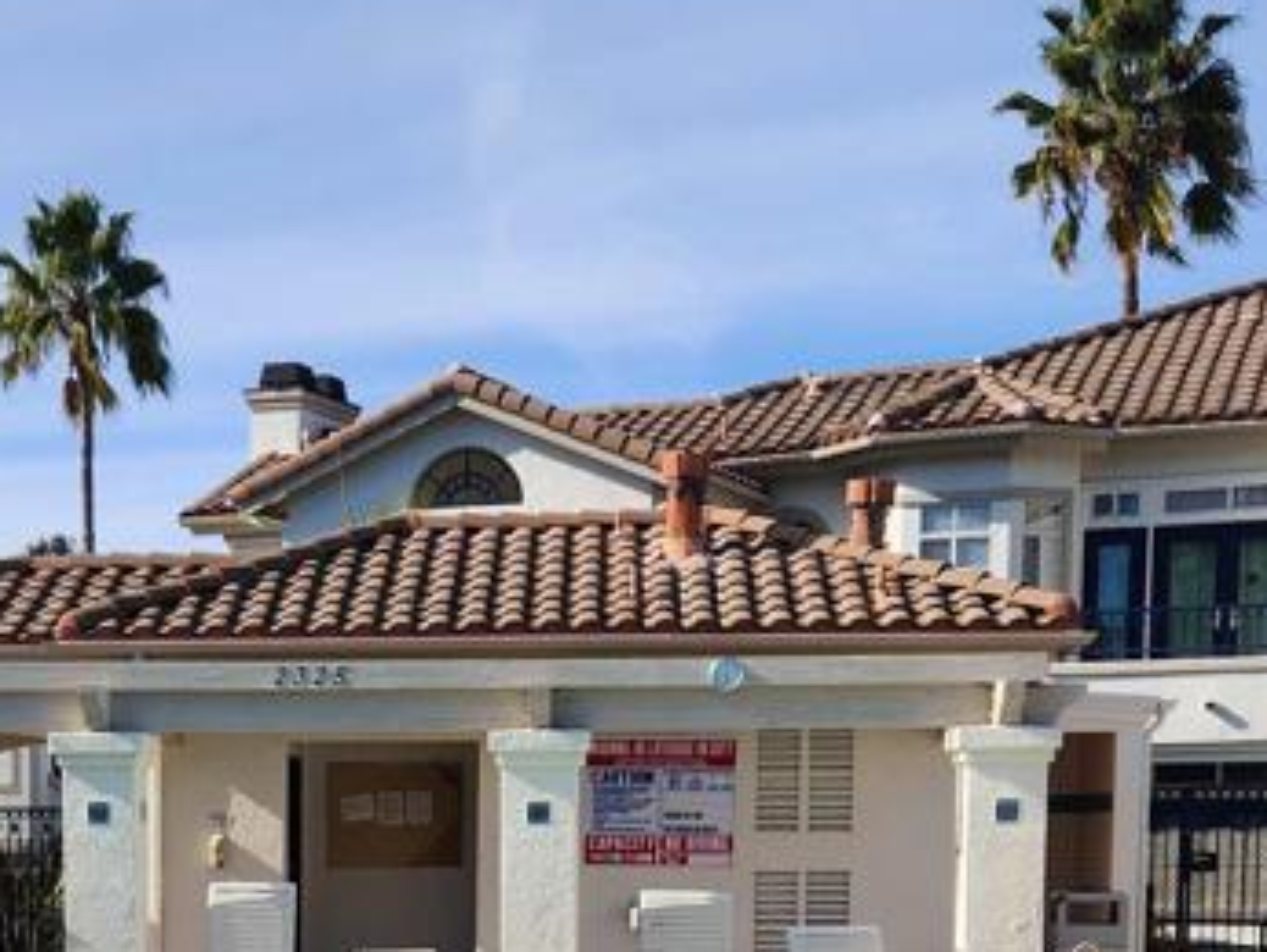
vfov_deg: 20.7
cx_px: 282
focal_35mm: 68
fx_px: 2491
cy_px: 1025
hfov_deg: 28.0
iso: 20
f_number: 1.8
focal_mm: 5.4
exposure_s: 1/1775
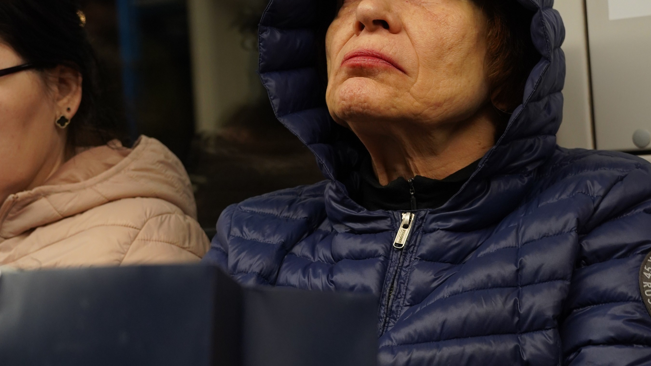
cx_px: 325
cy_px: 135
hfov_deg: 29.0
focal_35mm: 73
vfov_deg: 16.5
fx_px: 1260
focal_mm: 46
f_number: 5.6
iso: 1600
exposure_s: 1/100
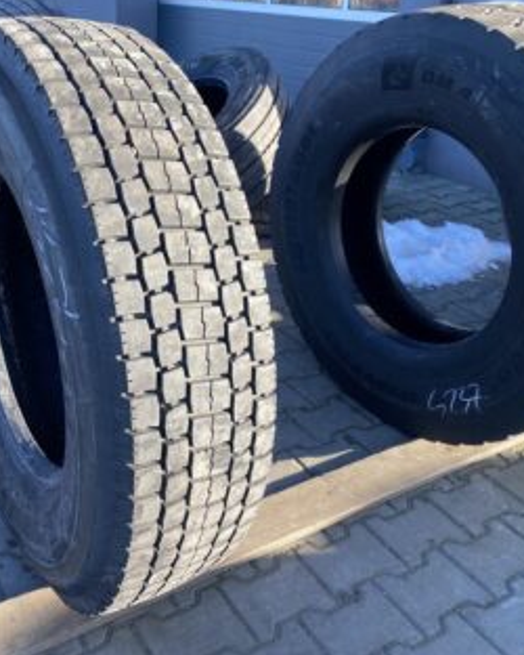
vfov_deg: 51.5
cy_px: 326
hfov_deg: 41.6
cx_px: 163
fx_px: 678
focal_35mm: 35
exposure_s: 1/284
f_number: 1.8
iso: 32
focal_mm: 4.25
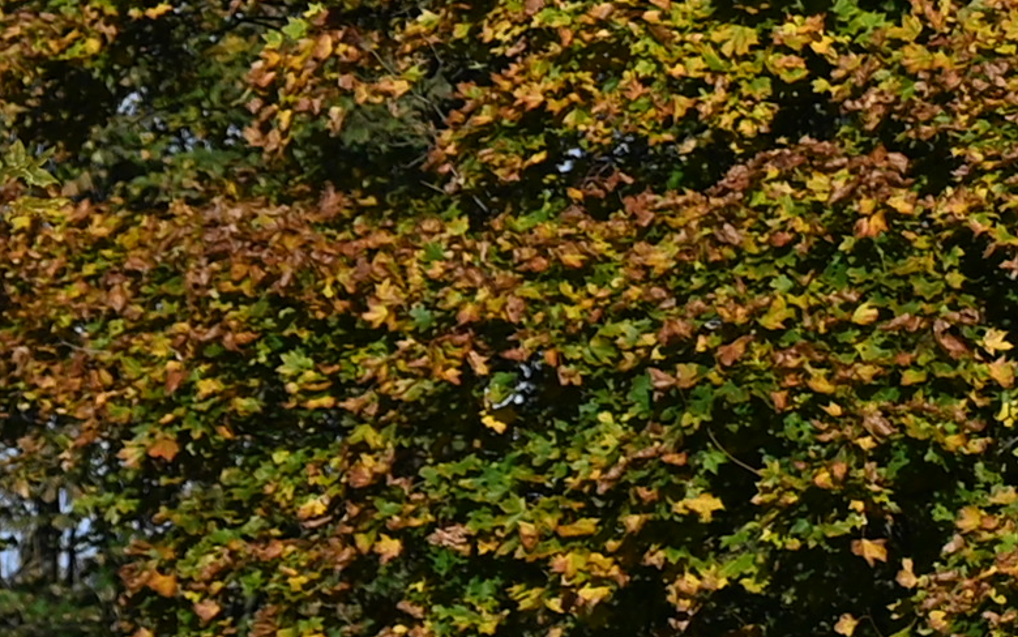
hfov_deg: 4.6
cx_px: 2460
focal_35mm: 442
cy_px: -591
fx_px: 12266
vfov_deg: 3.0
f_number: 4
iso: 100
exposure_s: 1/1600
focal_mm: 56
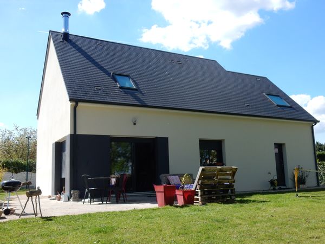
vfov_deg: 39.7
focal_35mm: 36
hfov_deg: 51.4
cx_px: 162
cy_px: 122
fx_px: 338
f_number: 4
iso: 125
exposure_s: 1/640
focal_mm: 6.4
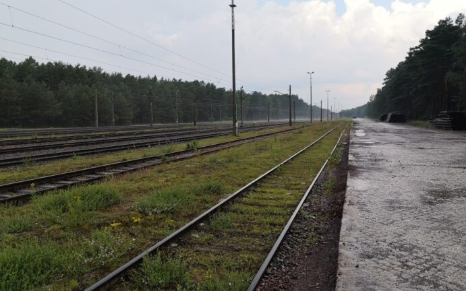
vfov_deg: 43.2
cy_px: 144
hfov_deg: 64.6
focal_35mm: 29
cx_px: 231
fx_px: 368
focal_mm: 3.95
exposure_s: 1/2217
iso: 50
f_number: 1.8
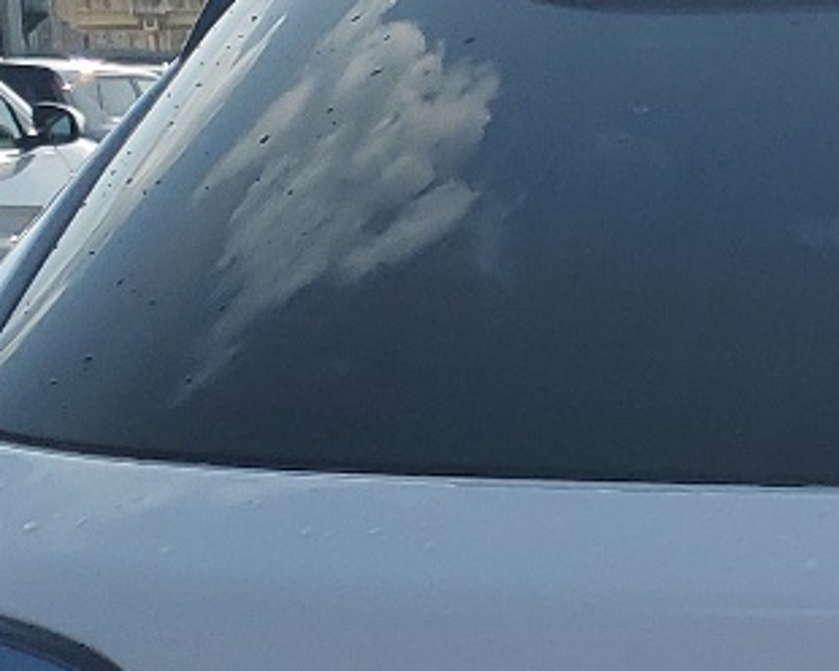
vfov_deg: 11.4
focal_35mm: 131
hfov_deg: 13.5
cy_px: 971
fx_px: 3253
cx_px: 1397
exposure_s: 1/5000
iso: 50
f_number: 1.5
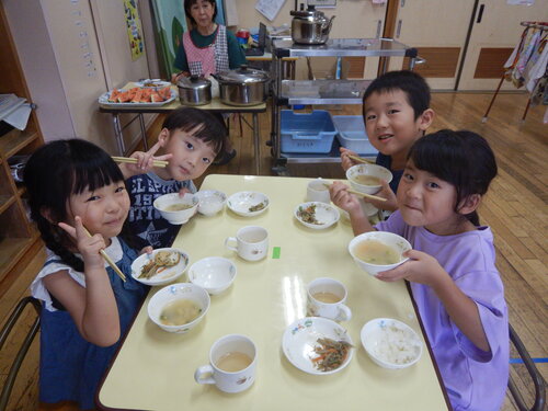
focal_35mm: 24
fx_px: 380
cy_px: 206
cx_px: 274
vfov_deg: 56.8
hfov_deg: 71.6
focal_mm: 4.3
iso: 125
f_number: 2.8
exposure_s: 1/50
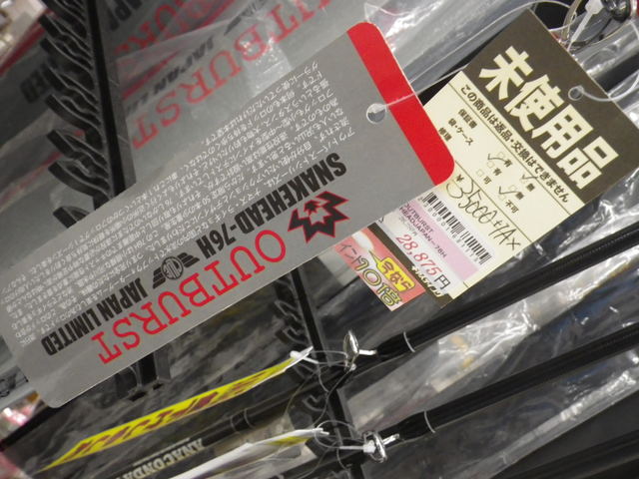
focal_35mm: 34
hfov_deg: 54.0
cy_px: 240
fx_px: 628
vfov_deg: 41.8
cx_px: 320
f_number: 3.8
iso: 500
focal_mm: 6.1
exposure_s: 1/50
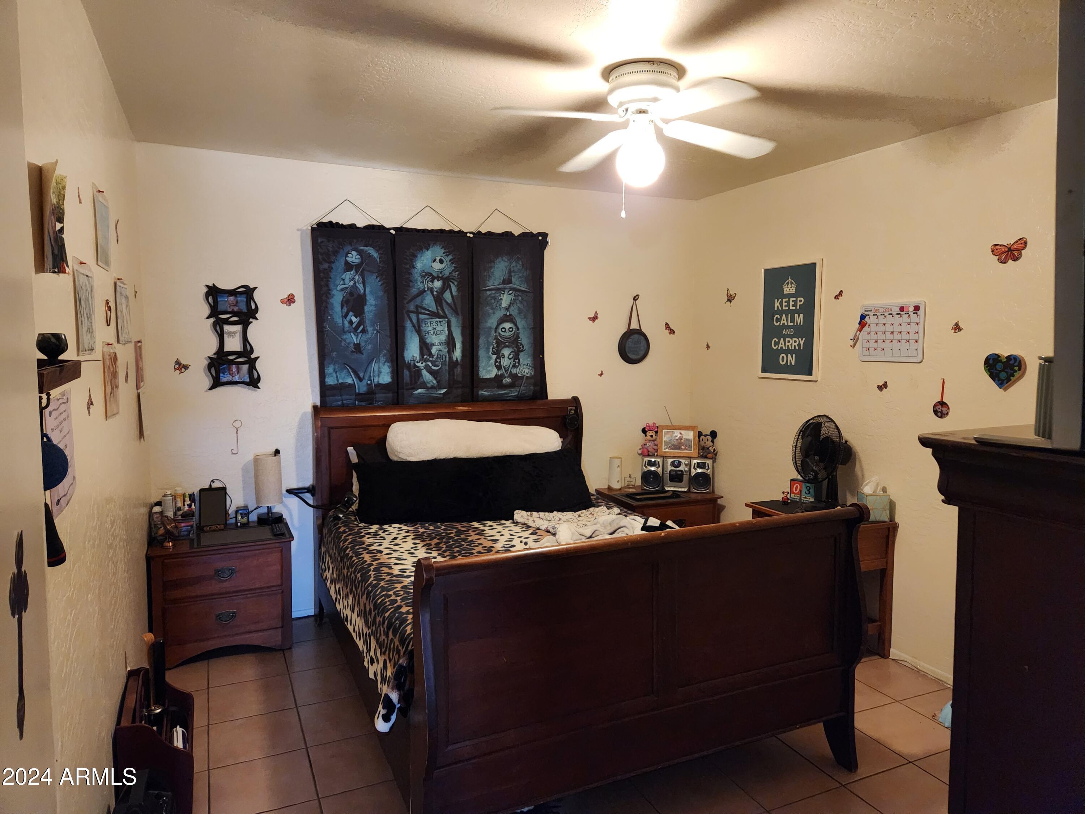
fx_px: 721
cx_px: 542
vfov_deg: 58.9
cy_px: 407
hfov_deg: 73.9
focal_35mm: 23
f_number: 1.8
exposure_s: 1/120
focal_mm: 5.4
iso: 1000
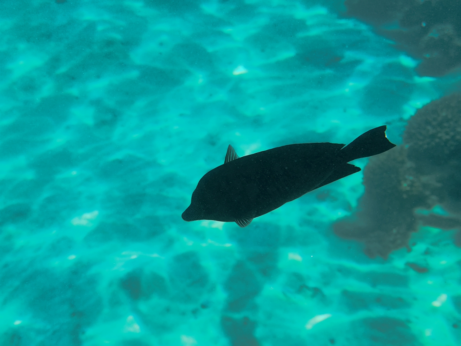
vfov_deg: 31.5
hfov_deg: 41.2
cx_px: 230
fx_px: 613
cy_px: 173
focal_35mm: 46
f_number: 1.65
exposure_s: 1/303
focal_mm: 6.14
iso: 50
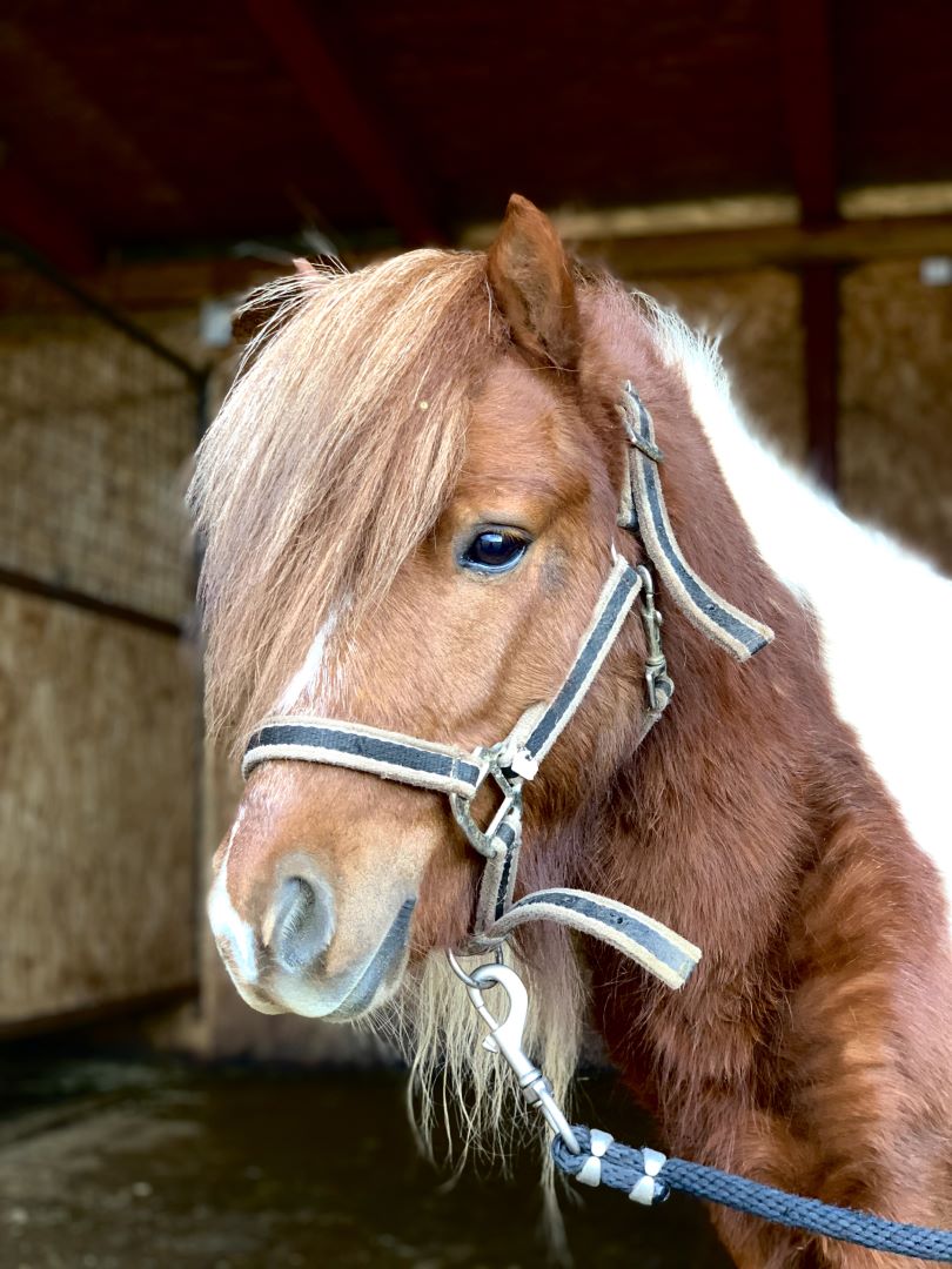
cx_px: 476
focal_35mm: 52
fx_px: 1907
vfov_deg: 36.8
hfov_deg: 28.0
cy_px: 634
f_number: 2.4
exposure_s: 1/122
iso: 100
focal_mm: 6
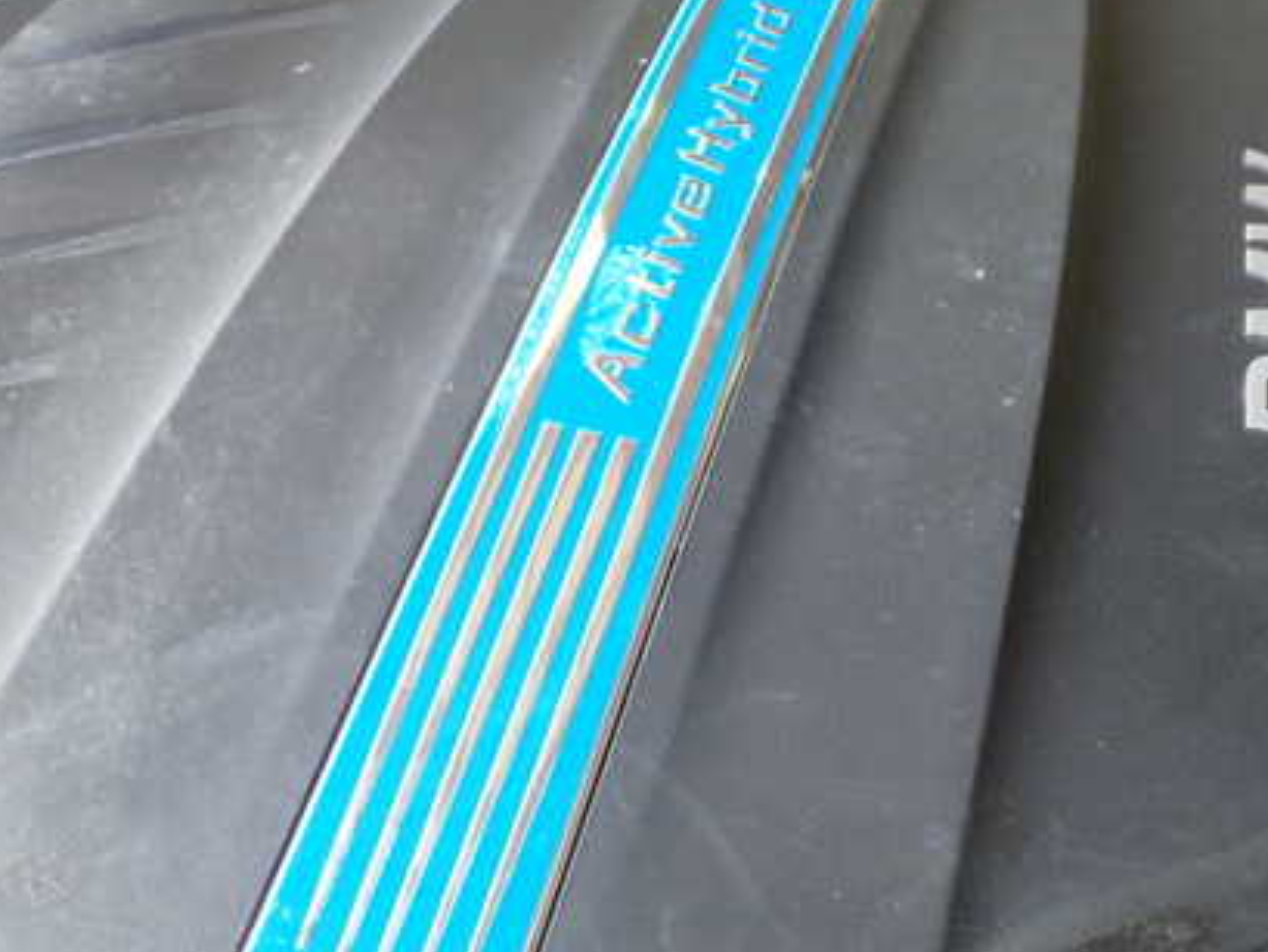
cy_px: 583
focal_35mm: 44
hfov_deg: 42.3
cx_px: 862
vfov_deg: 32.8
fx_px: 1612
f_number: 2.3
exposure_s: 1/50
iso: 200
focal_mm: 5.4
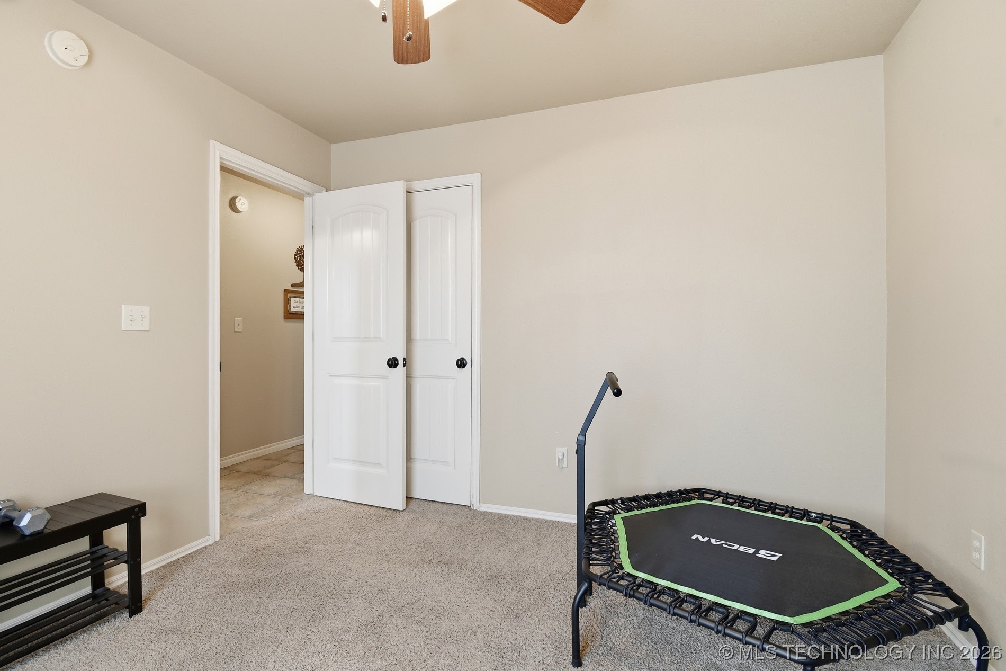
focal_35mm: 15
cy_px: 336
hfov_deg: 100.4
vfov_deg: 77.3
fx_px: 419
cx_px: 503
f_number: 9
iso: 250
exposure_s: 1/13
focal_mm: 10
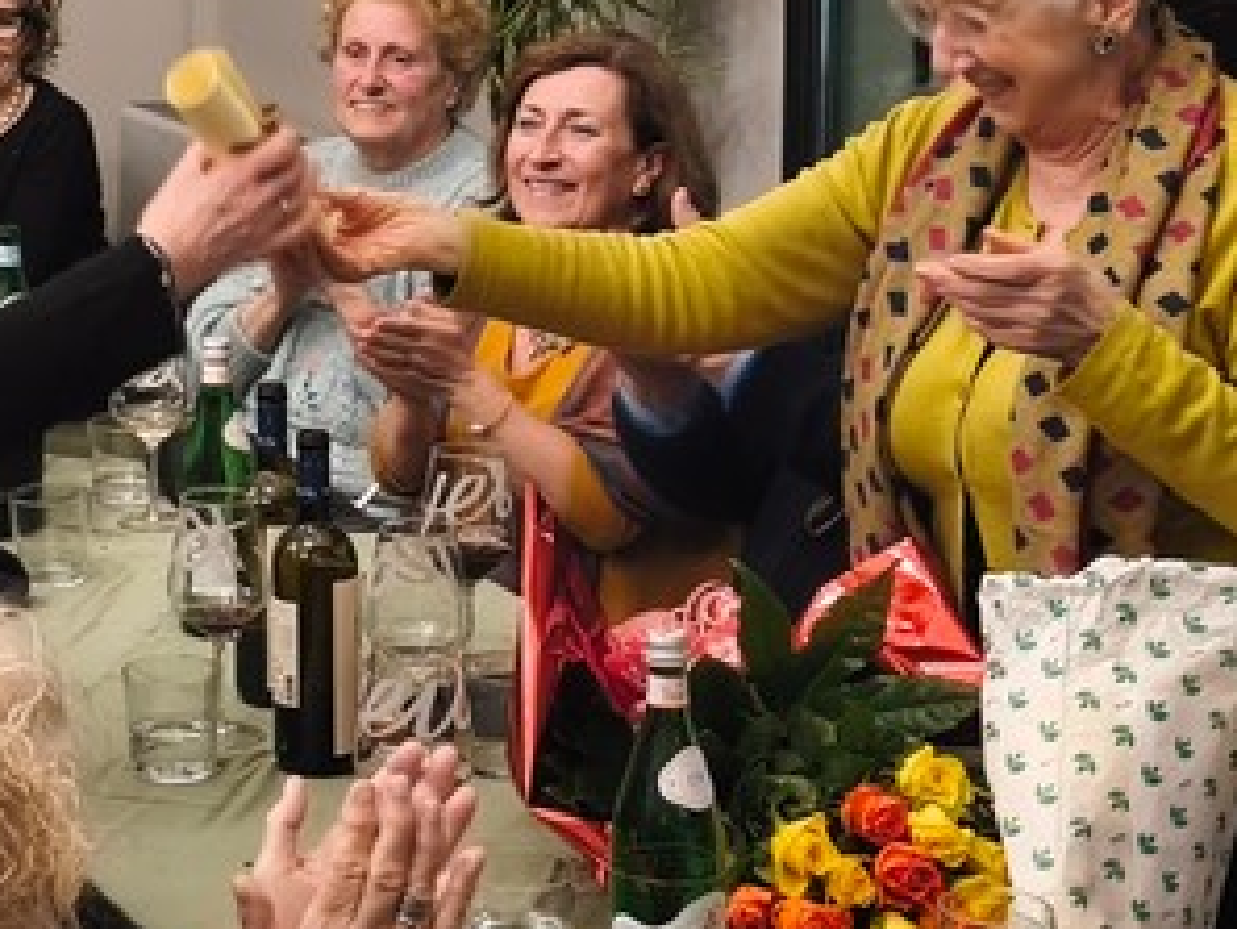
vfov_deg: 14.8
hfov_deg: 19.5
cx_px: 121
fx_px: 3539
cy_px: 121
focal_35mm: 99
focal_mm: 6.18
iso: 1000
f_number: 1.65
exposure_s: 1/33.3
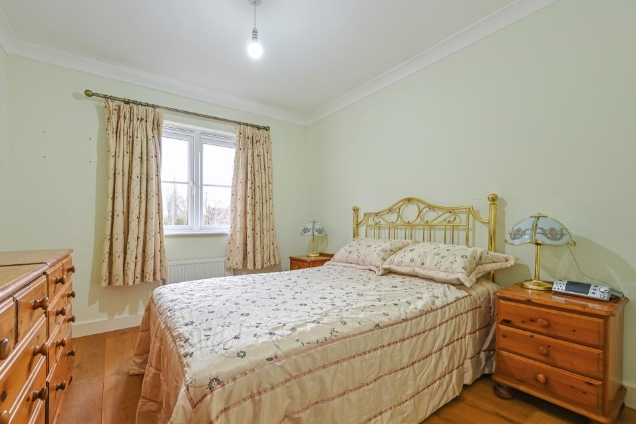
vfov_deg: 77.3
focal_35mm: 15
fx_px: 265
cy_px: 221
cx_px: 310
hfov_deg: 100.4
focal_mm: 14
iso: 400
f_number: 8
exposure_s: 1/20
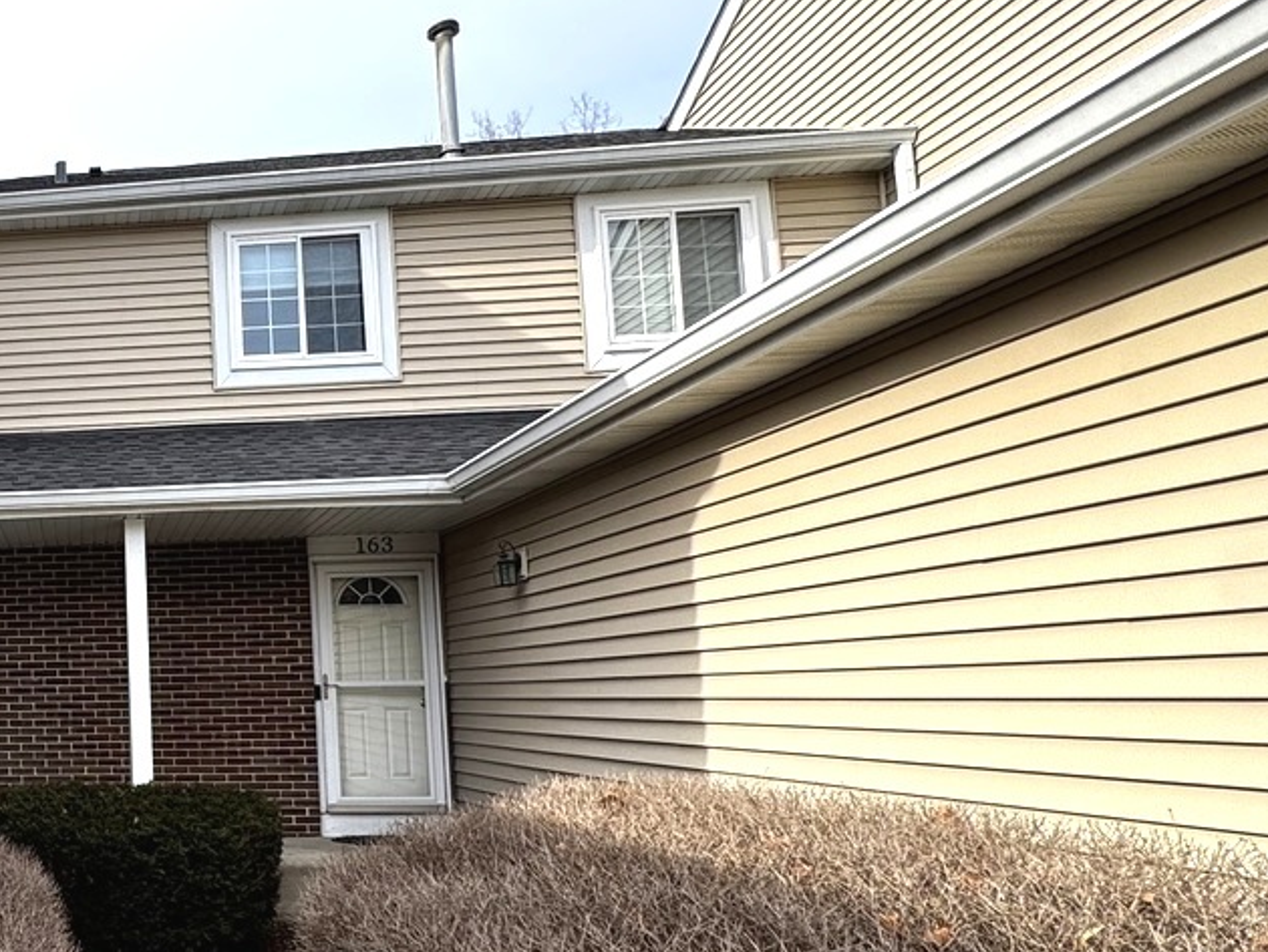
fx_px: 1173
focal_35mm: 32
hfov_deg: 44.4
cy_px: 578
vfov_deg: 43.9
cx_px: -103
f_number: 2.2
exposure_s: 1/529
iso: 40
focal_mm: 2.22
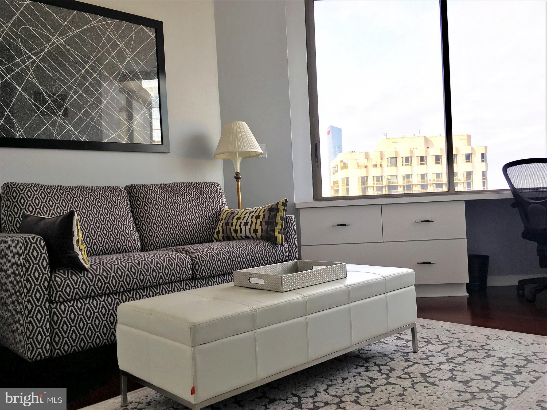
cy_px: 205
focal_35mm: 29
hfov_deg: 61.7
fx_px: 458
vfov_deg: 48.2
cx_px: 274
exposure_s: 1/191
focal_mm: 4.15
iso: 25
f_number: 2.2
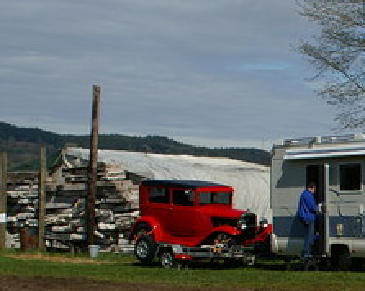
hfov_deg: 16.5
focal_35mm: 106
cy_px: 291
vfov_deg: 14.3
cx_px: 547
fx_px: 1144
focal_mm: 24
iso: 100
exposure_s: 1/1500
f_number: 5.6
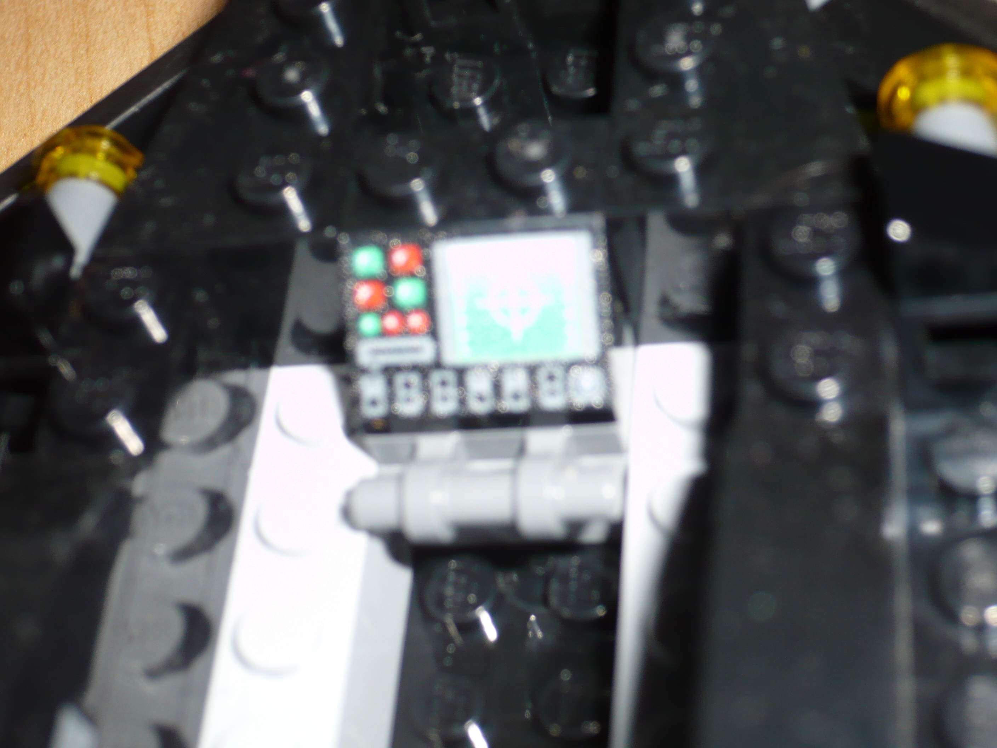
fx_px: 2016
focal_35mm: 70
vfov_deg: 21.0
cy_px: 374
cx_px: 498
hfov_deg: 27.8
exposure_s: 1/30
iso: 100
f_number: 4
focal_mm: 11.5
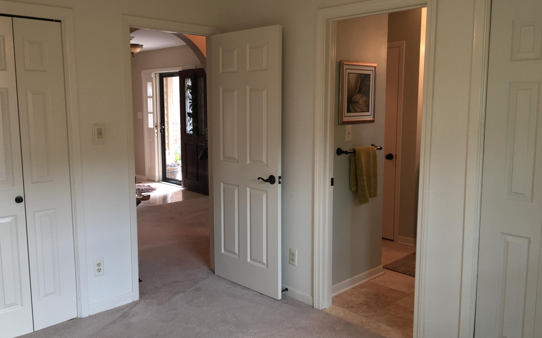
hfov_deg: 59.6
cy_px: 165
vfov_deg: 39.4
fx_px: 473
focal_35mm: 32
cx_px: 263
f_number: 2.2
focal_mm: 4.15
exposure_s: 1/30
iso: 32
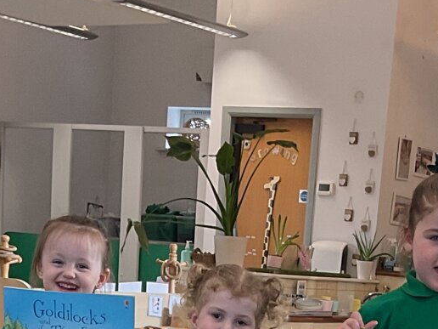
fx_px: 1455
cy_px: 622
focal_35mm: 115
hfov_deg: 17.1
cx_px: 267
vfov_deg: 11.7
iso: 64
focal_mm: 3
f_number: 1.8
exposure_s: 1/100
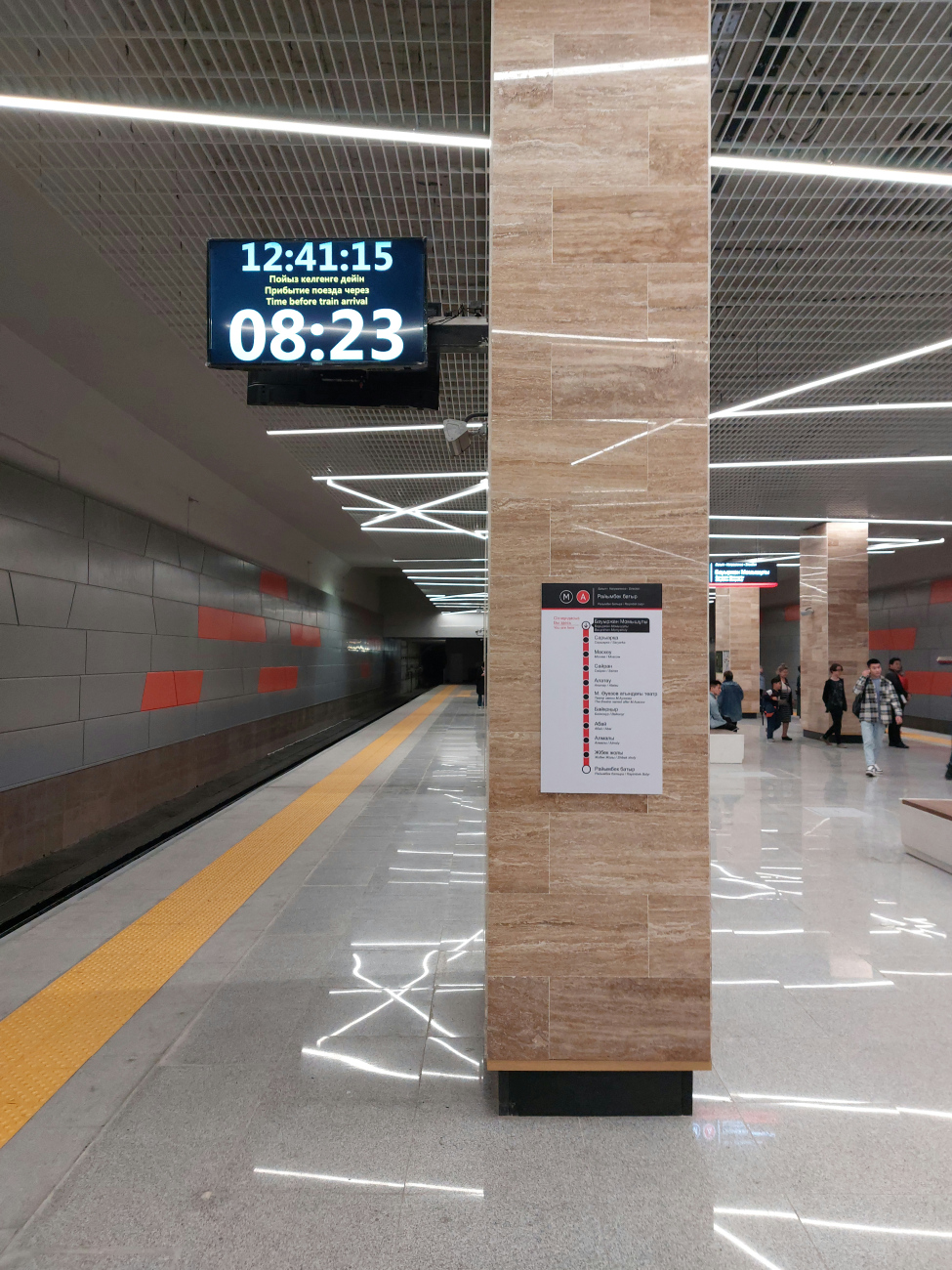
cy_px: 635
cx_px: 476
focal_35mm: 24
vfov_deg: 71.6
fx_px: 880
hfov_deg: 56.8
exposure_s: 1/50
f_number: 1.8
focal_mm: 5.23
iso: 250
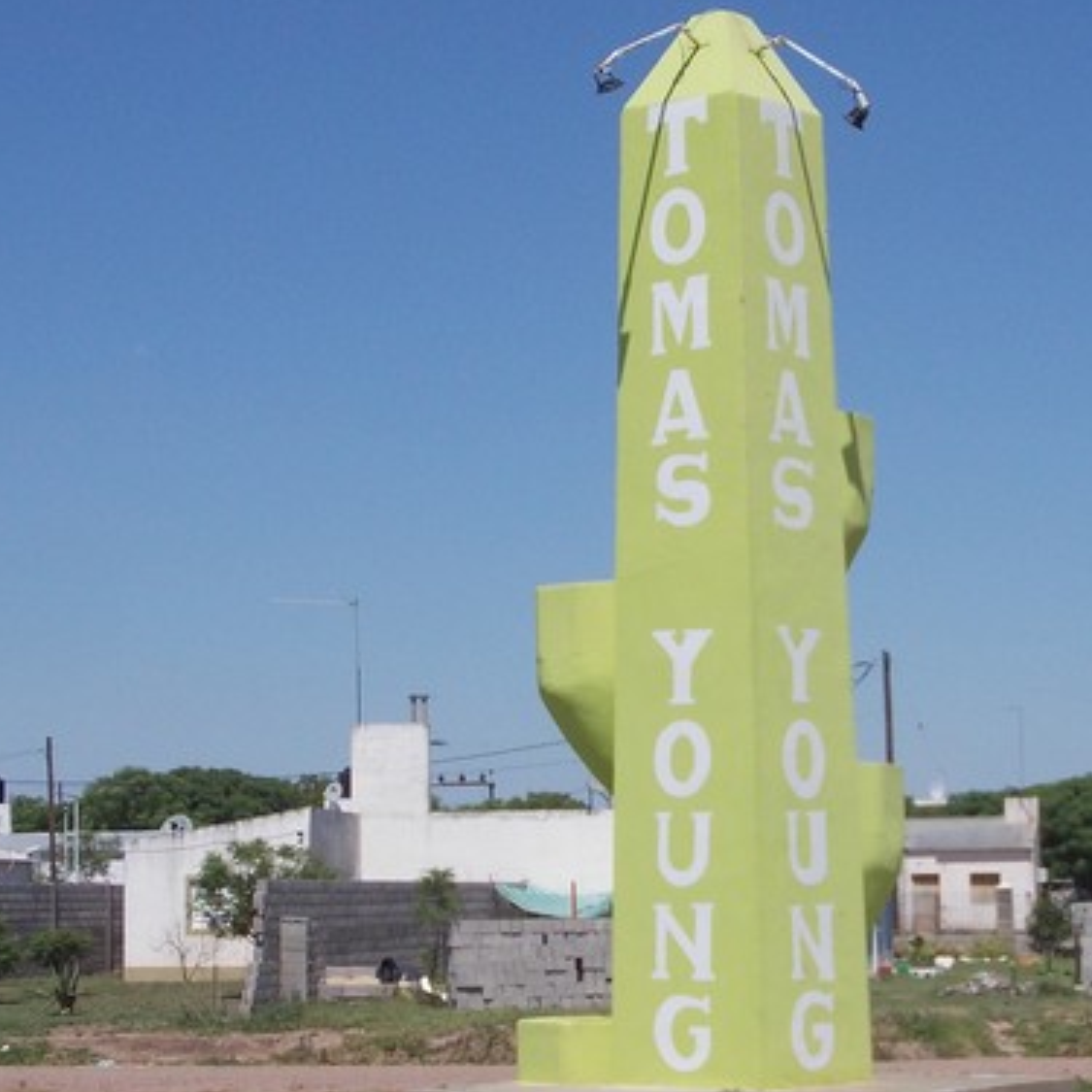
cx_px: 743
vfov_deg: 18.9
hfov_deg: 18.8
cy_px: 673
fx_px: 3284
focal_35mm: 92
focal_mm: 7.2
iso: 80
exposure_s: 1/400
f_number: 7.2
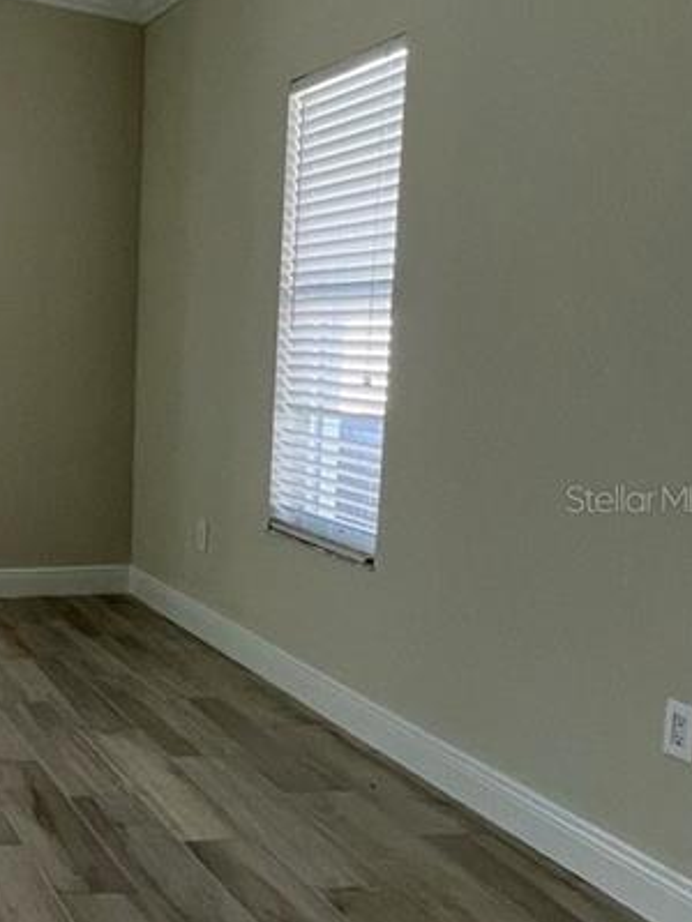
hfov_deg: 27.4
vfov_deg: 47.8
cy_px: 498
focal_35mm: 39
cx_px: -309
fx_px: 1040
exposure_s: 1/99
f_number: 1.8
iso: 40
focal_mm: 1.57
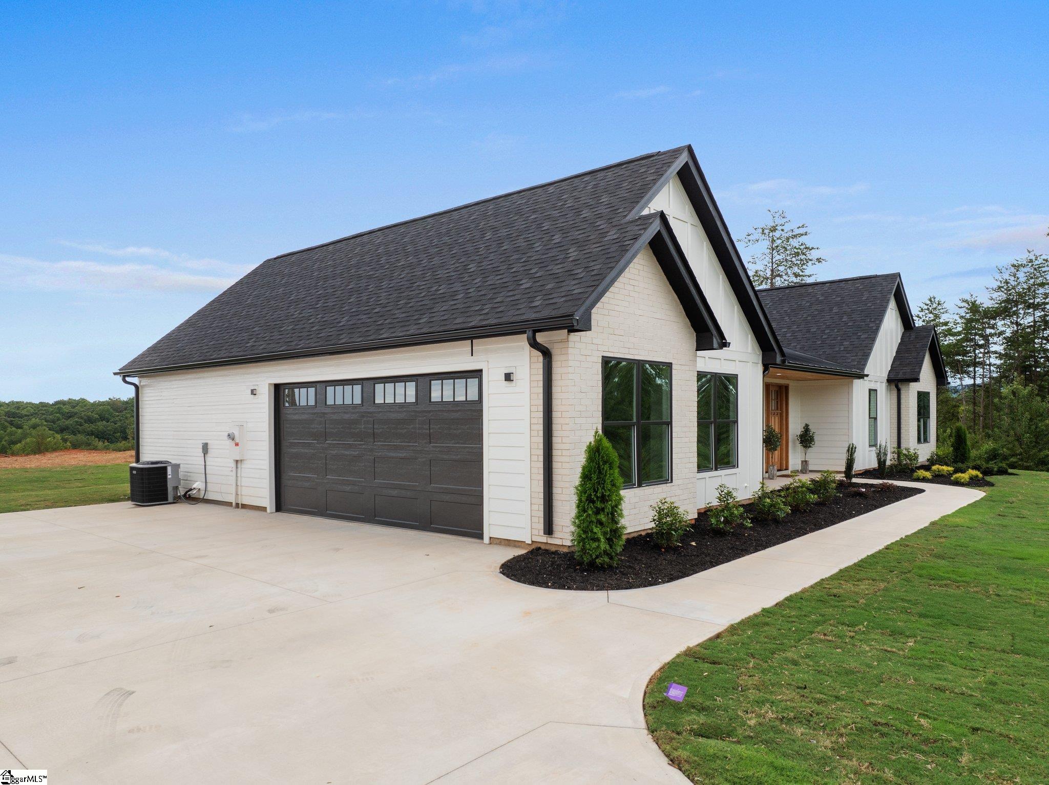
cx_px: 524
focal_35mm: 24
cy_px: 392
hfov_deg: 71.6
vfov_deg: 56.8
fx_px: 727
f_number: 2.8
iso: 100
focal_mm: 12.29
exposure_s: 1/60
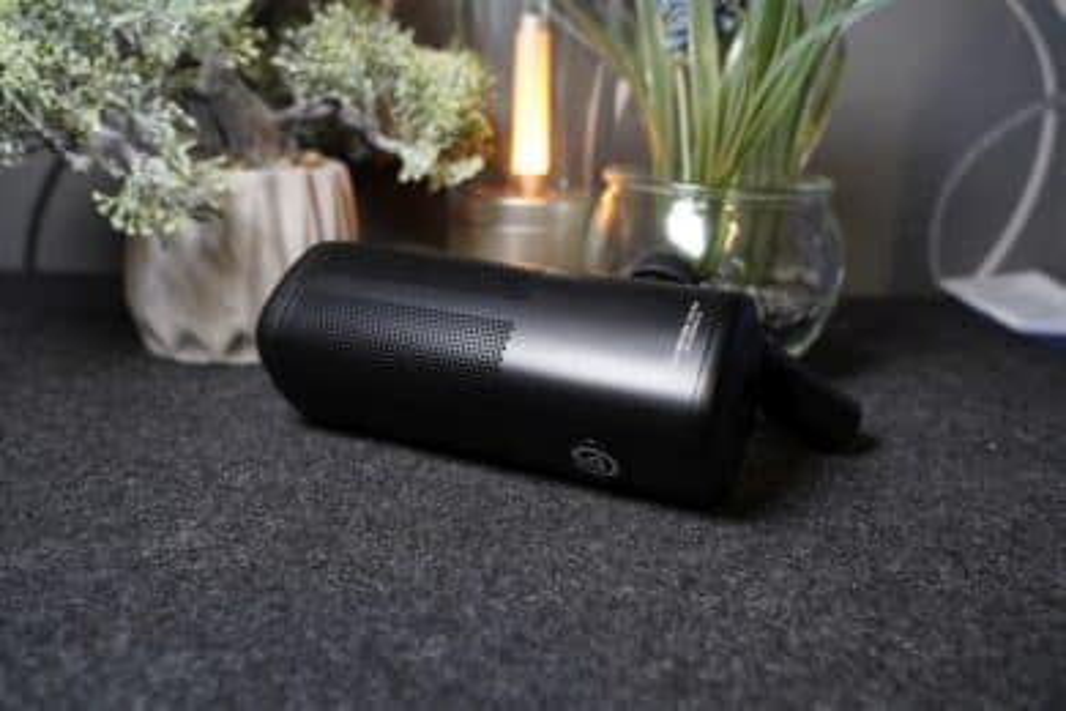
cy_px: 356
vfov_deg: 43.6
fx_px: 888
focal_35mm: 30
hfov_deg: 61.9
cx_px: 533
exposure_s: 1/30
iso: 800
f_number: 5.6
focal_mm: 30
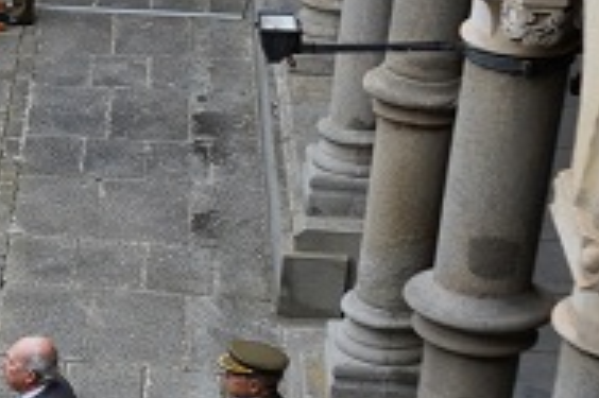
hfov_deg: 12.9
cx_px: -755
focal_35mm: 128
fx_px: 2128
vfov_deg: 10.7
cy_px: 212
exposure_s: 1/200
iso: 100
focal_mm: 28
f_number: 4.5
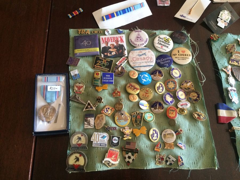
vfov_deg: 46.8
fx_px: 208
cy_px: 90
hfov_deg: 60.0
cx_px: 120
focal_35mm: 30
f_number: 2.2
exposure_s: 1/30
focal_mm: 4.12
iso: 200
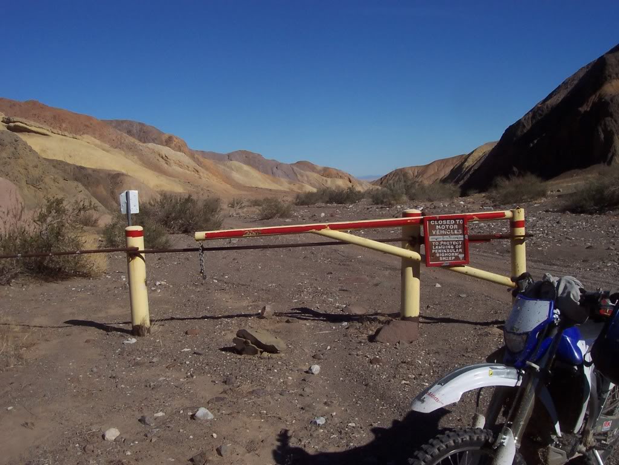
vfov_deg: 38.7
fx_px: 662
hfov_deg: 50.1
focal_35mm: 37
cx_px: 310
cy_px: 232
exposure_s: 1/1000
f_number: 5.6
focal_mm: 5.6
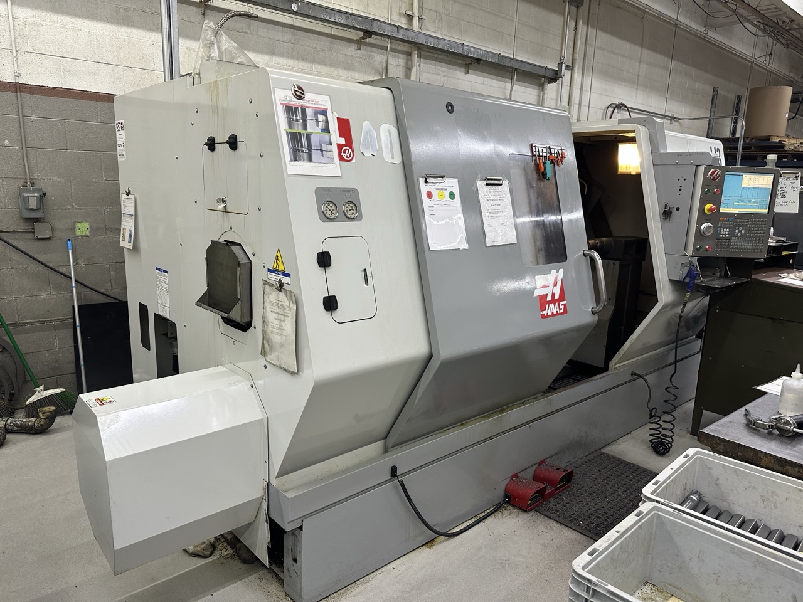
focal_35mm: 24
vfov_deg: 56.8
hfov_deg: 71.6
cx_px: 402
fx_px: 557
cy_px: 301
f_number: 1.78
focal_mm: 6.86
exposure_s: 1/120
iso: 160
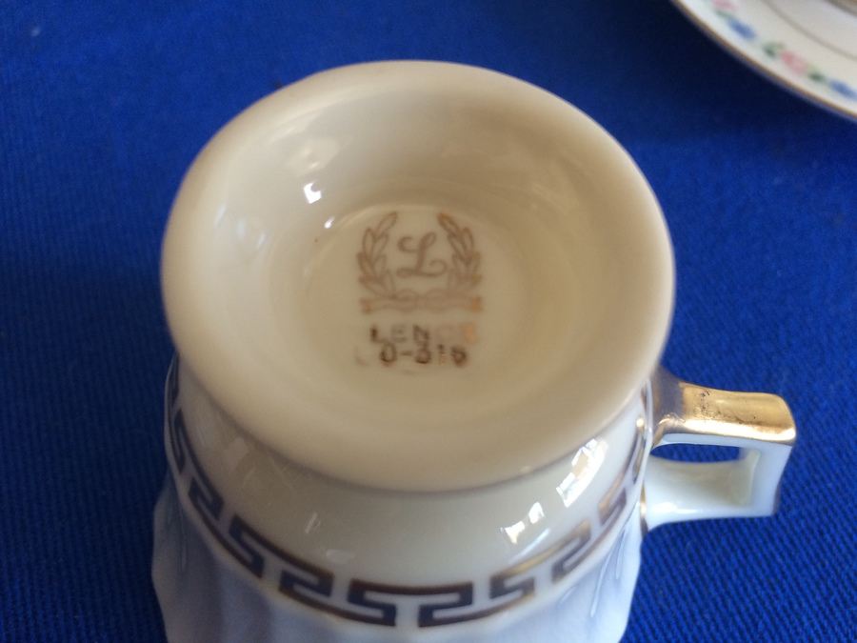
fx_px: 718
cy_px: 322
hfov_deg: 61.7
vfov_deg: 48.2
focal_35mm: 29
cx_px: 428
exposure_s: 1/30
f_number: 2.2
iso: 50
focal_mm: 4.15
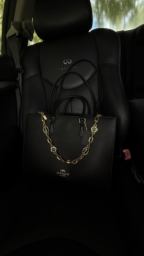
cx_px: 77
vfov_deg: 99.3
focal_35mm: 16
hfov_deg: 67.0
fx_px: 109
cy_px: 132
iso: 125
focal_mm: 2.22
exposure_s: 1/99
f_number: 2.2
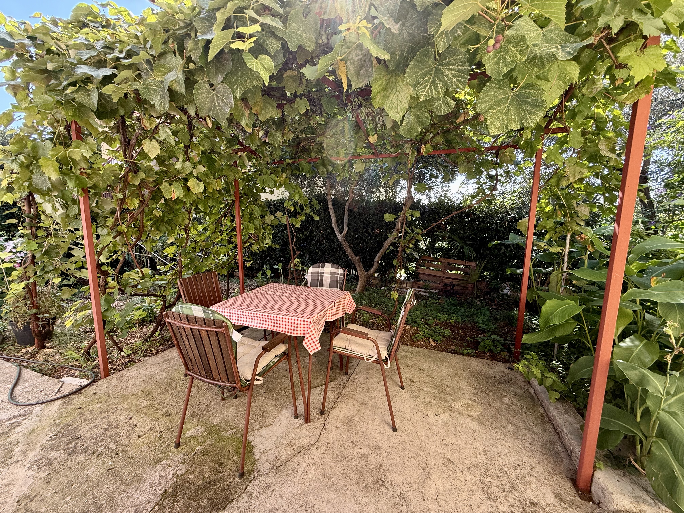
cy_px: 256
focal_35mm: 14
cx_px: 342
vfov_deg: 85.7
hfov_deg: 102.1
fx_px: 277
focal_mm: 2.22
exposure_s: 1/172
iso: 64
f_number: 2.2
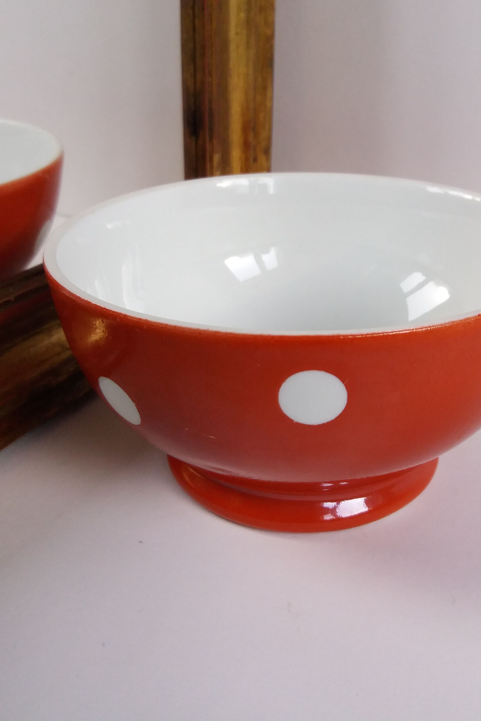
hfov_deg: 35.8
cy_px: 286
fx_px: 741
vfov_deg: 51.5
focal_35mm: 37
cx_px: 286
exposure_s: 1/120
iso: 100
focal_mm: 3.7
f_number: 1.9
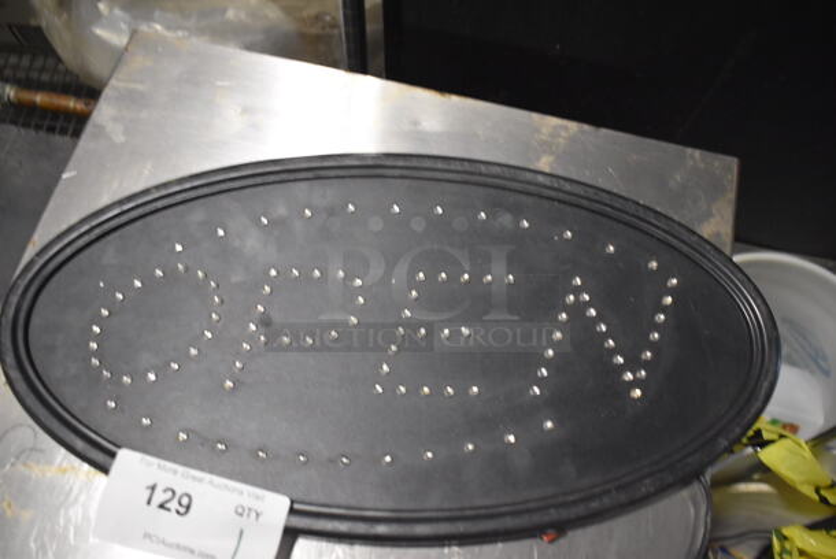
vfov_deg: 40.1
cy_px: 280
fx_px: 767
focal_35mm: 33
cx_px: 418
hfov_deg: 57.2
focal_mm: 22
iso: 2500
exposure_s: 1/125
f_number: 3.8
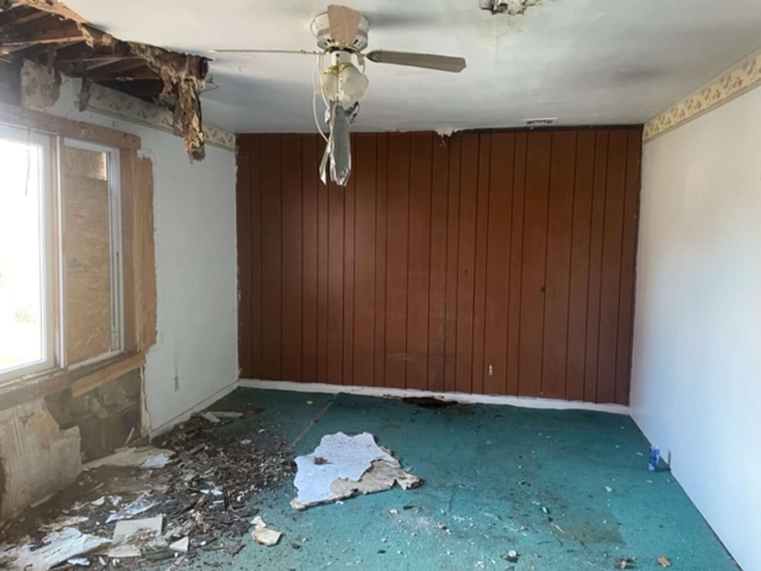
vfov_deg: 53.1
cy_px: 286
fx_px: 572
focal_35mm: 26
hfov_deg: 67.3
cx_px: 380
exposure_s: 1/60
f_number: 1.6
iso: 320
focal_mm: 4.2
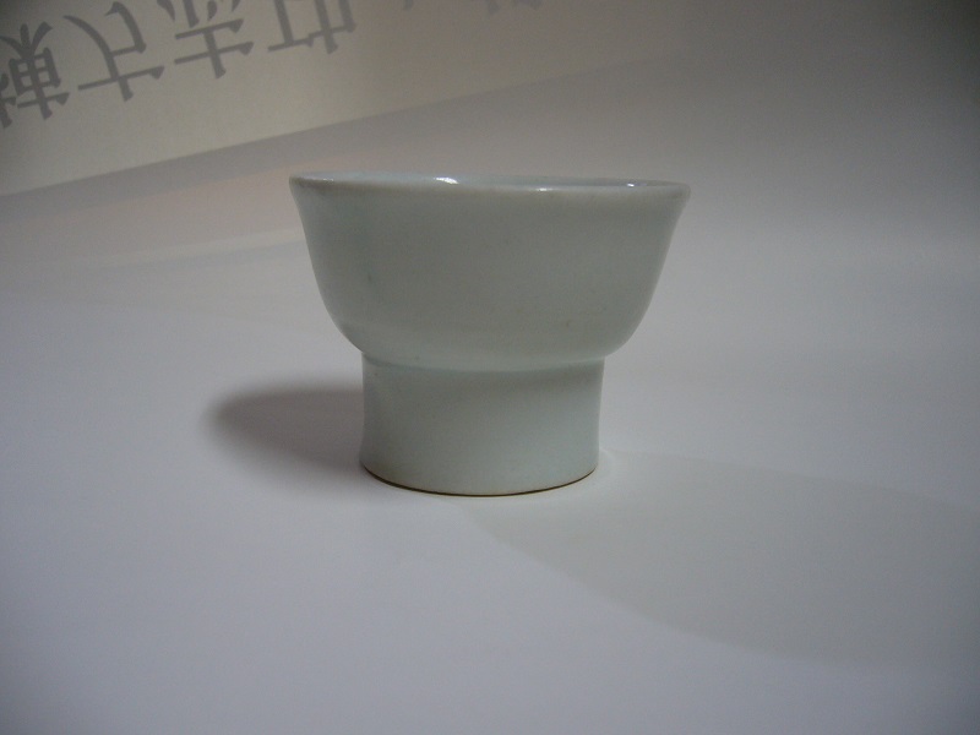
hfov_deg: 52.6
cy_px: 368
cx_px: 490
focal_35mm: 35
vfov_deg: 40.7
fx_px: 991
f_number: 2.8
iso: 125
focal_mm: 5.8
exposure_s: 1/15
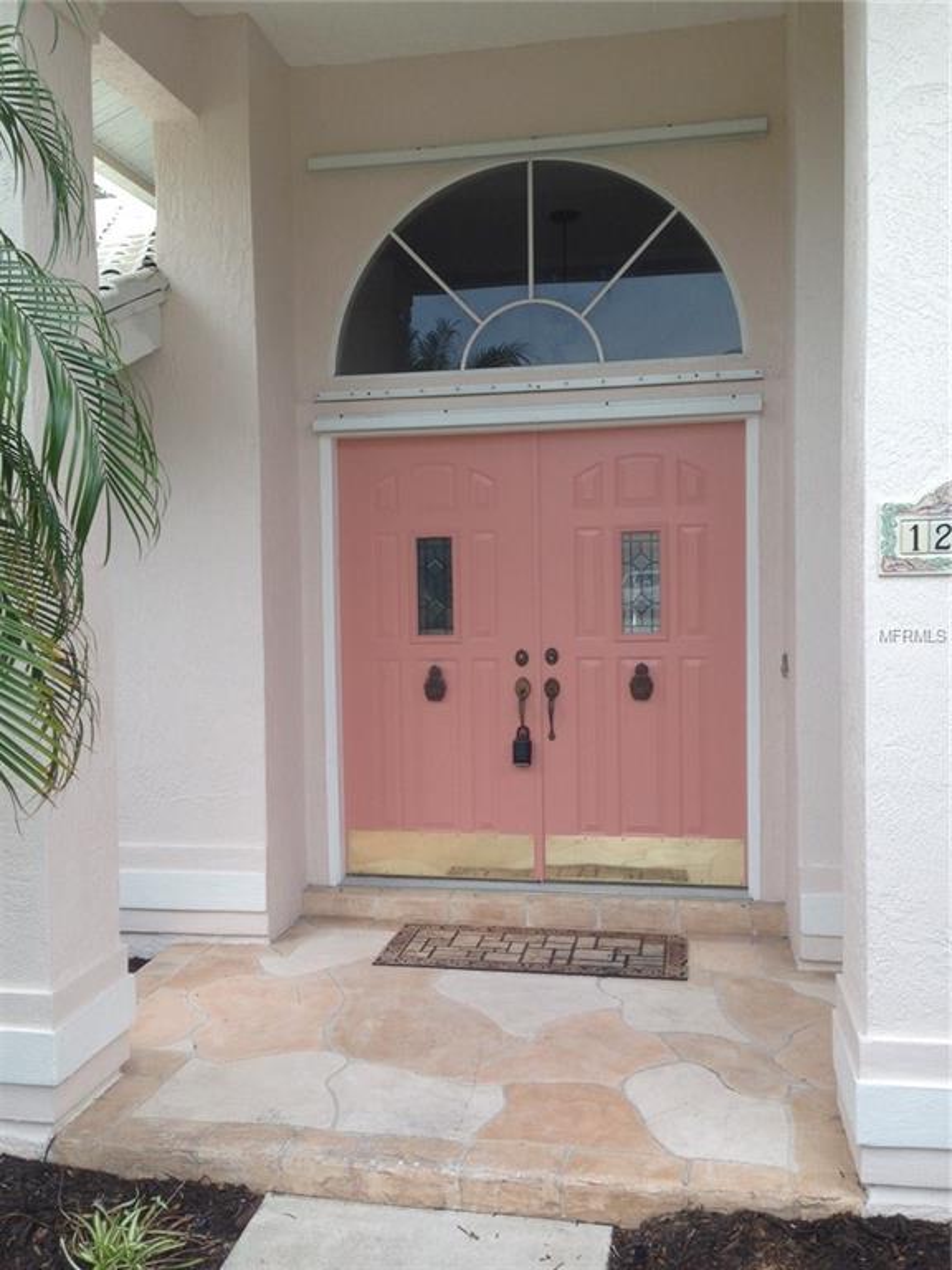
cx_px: 476
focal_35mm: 33
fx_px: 1210
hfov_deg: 42.9
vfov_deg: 55.4
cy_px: 635
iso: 50
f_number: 2.4
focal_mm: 4.12
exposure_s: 1/174
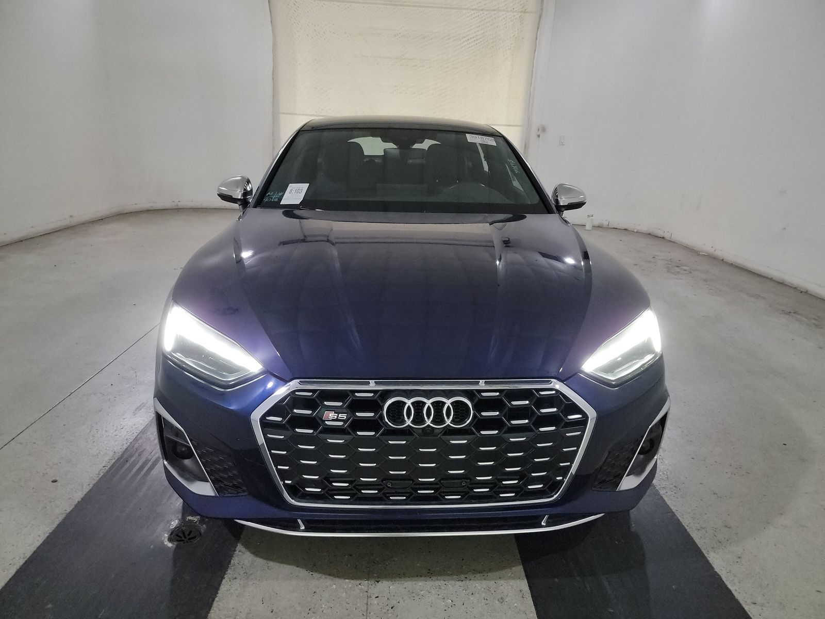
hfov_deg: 71.6
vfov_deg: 56.8
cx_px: 412
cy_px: 310
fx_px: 572
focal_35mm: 24
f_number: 1.8
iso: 1840
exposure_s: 1/59
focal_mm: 6.7
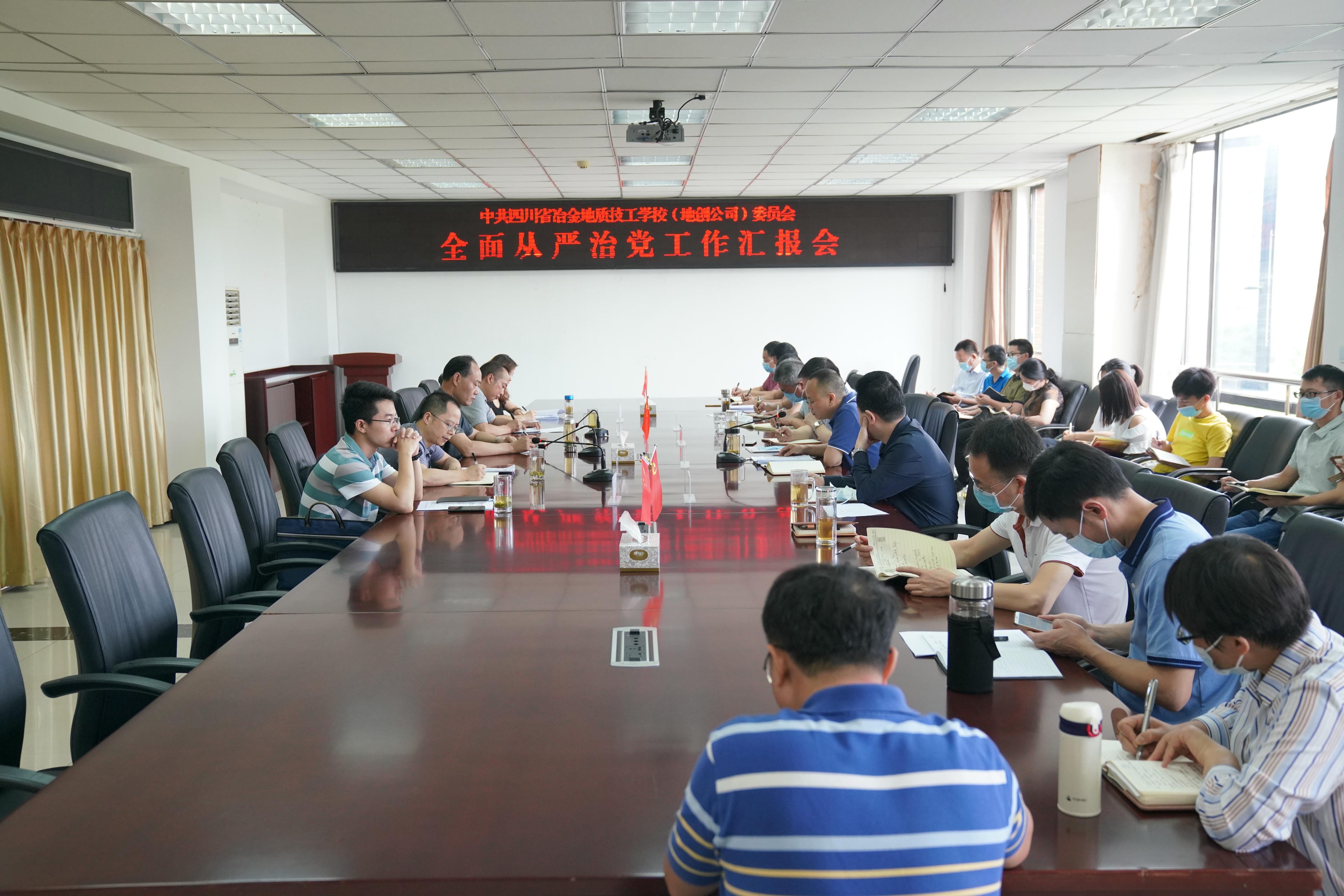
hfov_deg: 55.8
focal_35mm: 34
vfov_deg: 38.9
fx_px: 1269
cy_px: 448
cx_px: 672
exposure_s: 1/160
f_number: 4
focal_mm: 34
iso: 2000
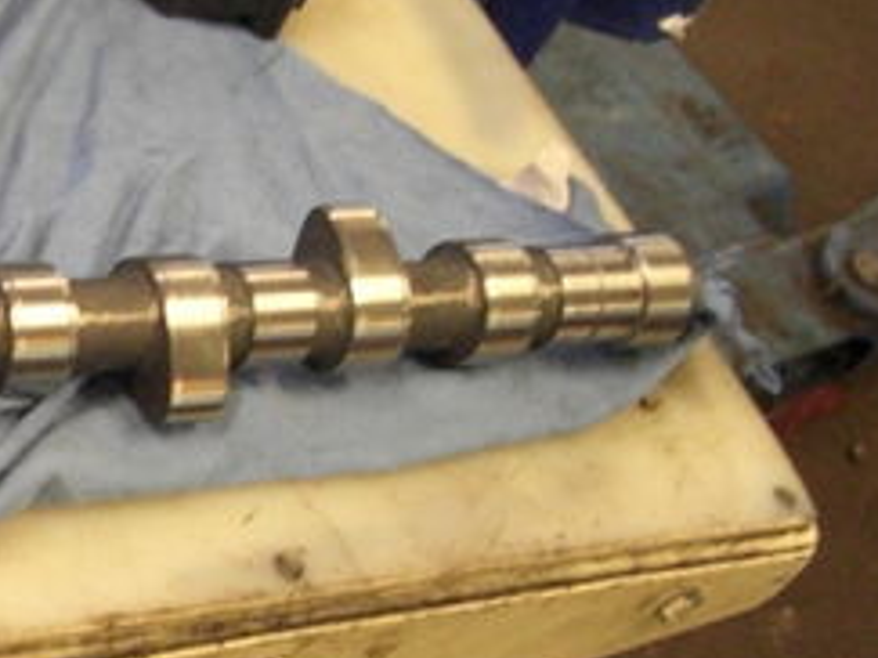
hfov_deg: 18.8
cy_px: 365
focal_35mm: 100
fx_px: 2535
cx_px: -123
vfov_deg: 14.8
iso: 800
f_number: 2.8
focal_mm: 7.9
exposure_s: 1/60
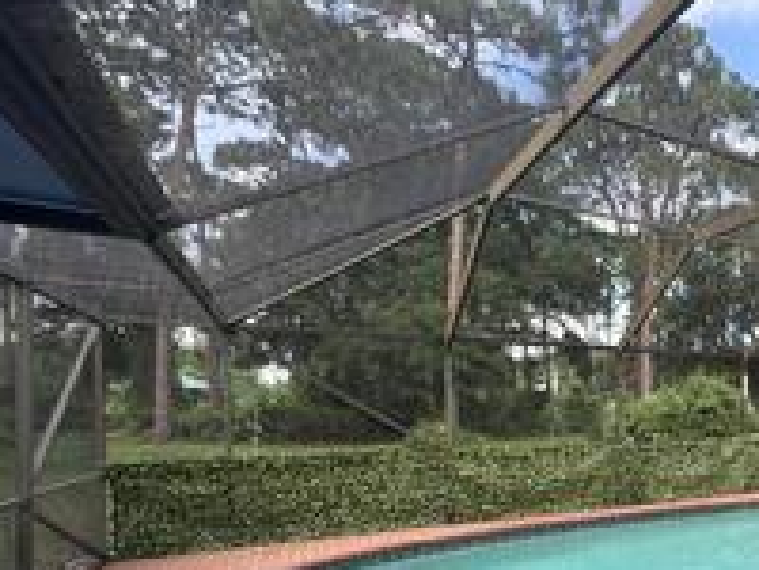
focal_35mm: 28
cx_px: 744
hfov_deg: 51.9
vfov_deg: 47.8
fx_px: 614
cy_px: 429
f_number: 2.2
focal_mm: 2.22
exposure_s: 1/154
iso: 40
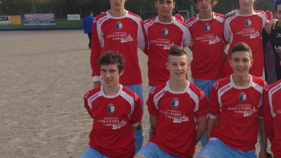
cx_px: 230
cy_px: 75
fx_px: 462
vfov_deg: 19.4
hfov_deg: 32.8
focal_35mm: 62
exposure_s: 1/763
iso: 50
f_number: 2.4
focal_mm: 4.12
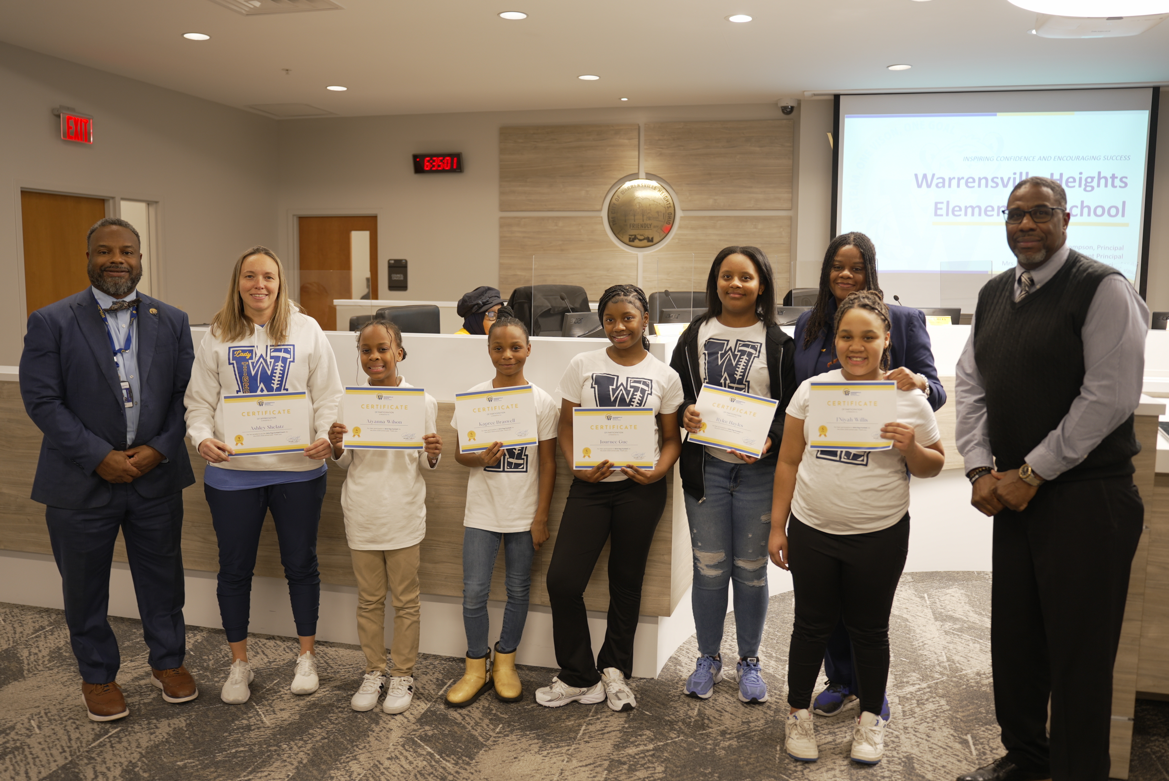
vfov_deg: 45.0
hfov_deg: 63.6
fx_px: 942
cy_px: 390
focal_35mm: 29
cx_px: 584
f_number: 2.8
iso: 200
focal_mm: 29
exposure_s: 1/30
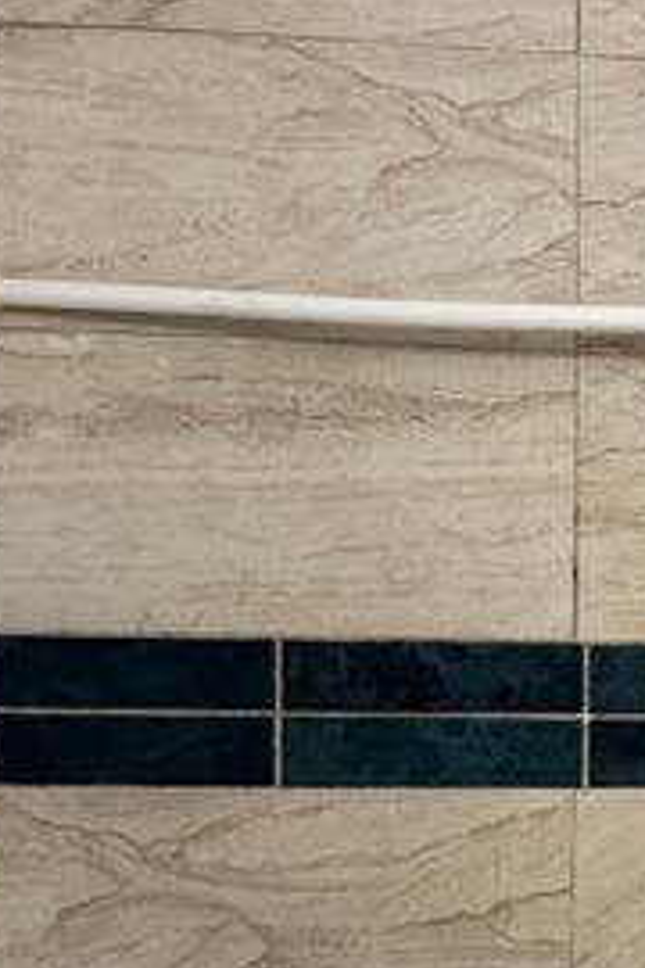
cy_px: 670
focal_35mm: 71
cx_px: 864
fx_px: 1908
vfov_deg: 28.2
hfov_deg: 17.8
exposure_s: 1/60
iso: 125
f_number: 1.78
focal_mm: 6.76
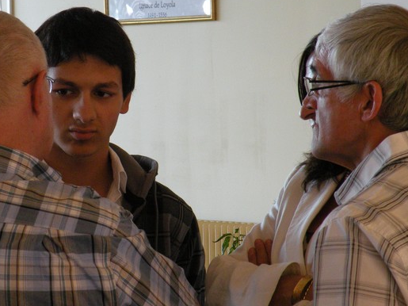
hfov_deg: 11.6
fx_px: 2015
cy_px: 125
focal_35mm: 171
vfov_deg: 8.7
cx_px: 179
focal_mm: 19.4
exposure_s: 1/60
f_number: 4
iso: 269
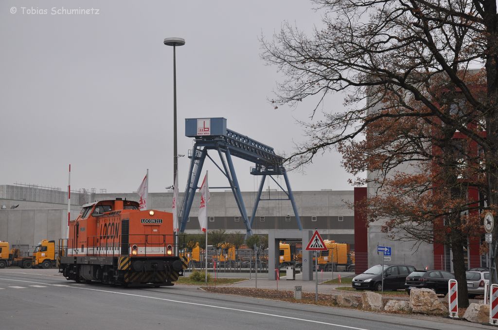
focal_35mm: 68
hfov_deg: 29.9
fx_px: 933
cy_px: 165
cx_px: 249
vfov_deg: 20.1
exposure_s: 1/400
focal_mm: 45
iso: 400
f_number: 6.3
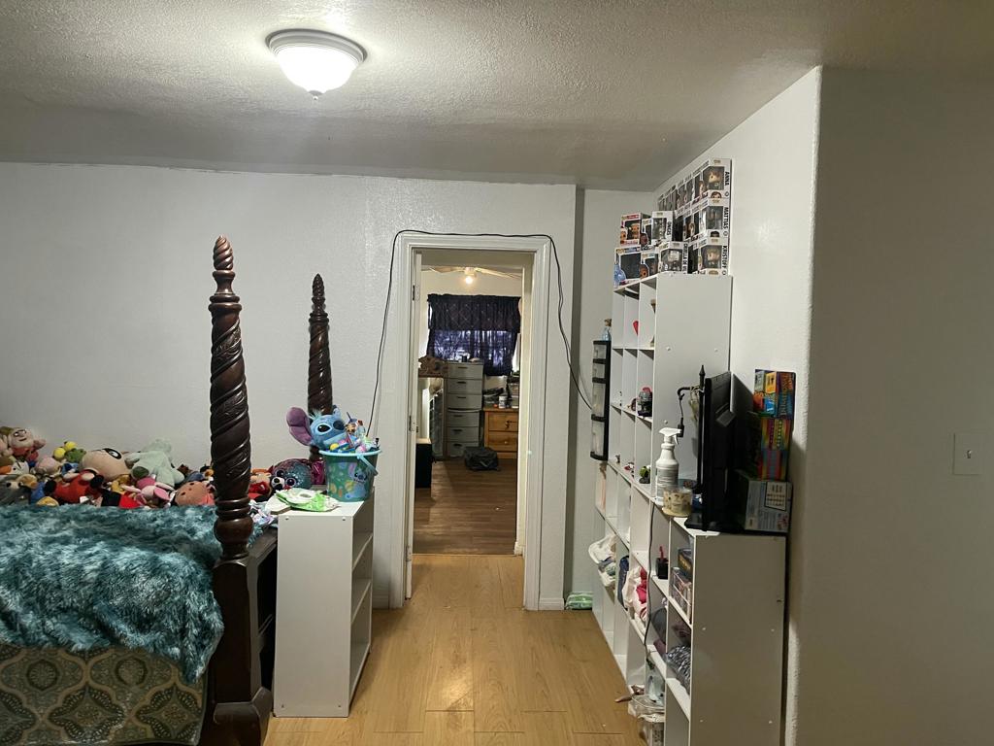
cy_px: 373
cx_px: 497
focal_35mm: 25
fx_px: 718
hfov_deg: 69.4
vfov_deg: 54.9
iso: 500
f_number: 1.6
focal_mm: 5.1
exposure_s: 1/60
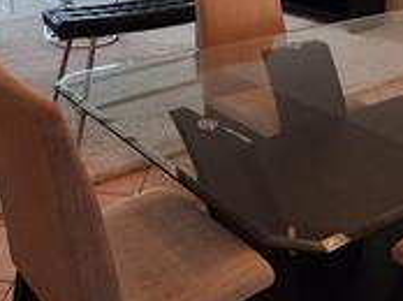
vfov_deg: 25.4
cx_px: 162
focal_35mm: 53
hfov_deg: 36.1
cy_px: -32
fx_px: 616
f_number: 1.8
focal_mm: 6.4
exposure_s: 1/120
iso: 160
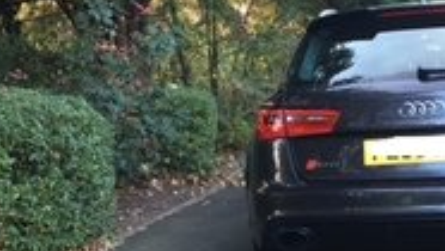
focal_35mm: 68
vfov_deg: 17.6
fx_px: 803
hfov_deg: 30.5
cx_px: 325
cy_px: 201
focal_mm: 4.15
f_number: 2.2
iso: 100
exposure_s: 1/33
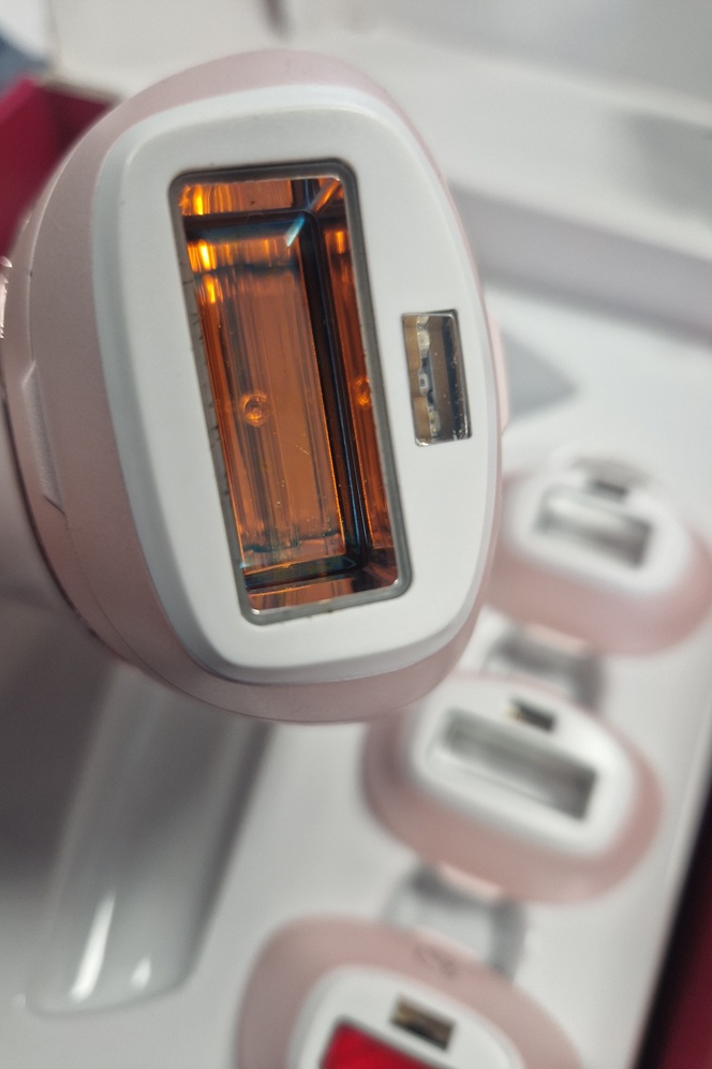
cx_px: 354
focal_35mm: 24
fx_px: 712
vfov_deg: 73.8
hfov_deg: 53.1
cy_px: 534
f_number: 1.8
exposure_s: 1/50
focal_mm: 5.4
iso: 125
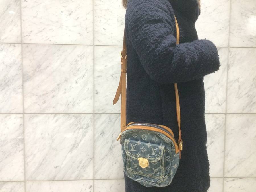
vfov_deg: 48.2
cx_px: 128
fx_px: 214
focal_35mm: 29
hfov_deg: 61.7
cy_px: 96
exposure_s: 1/33
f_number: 2.2
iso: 250
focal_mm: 4.15
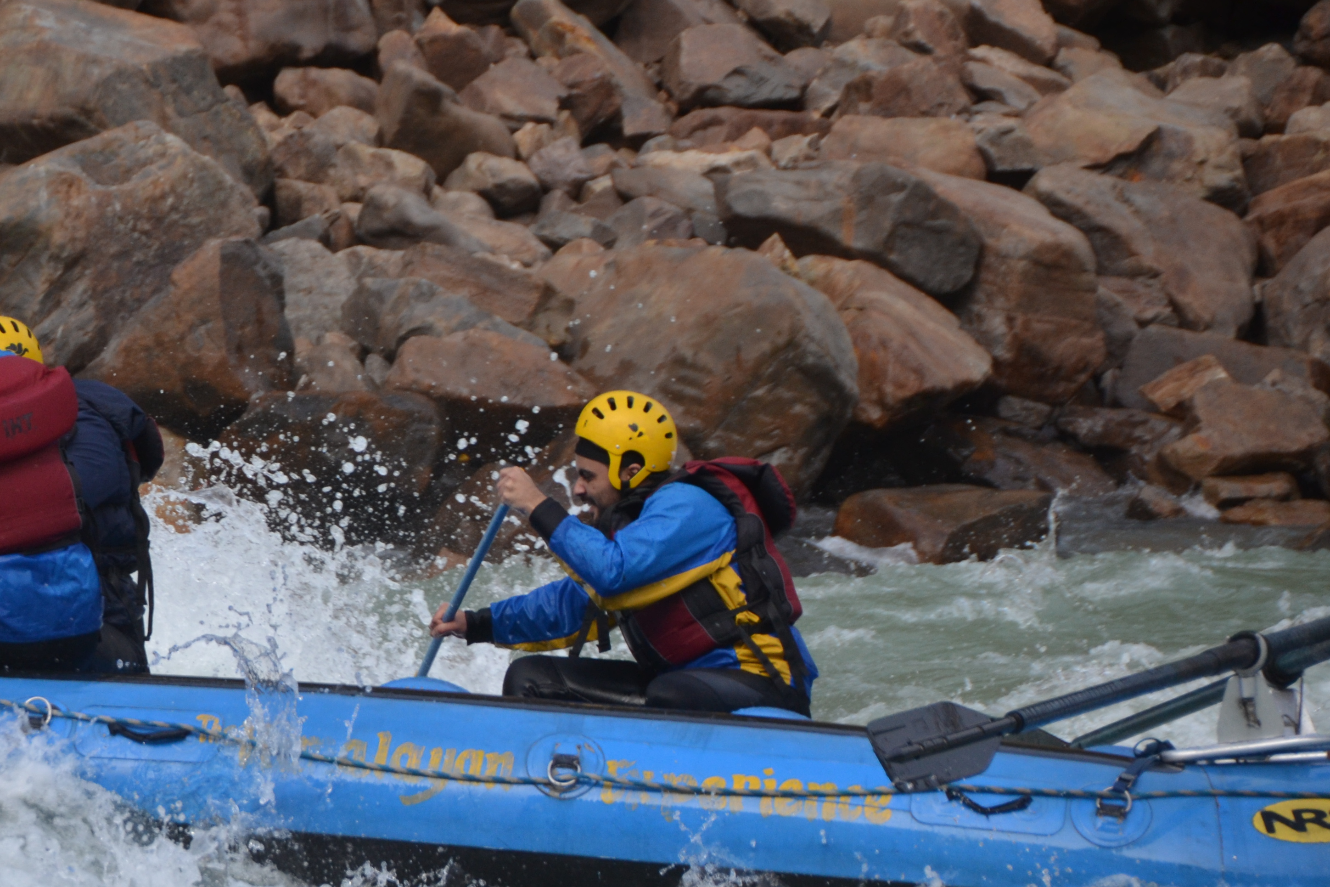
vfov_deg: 4.1
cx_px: 312
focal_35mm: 334
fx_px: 12338
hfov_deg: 6.2
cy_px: 550
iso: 400
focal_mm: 140
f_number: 6
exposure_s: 1/800
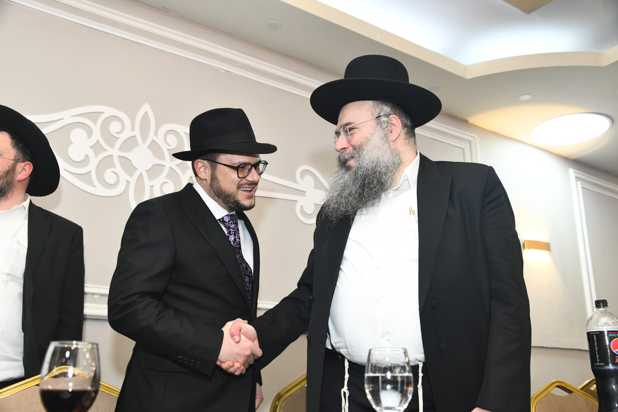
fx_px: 601
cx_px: 309
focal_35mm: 35
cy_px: 206
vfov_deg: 37.8
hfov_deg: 54.4
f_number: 5.6
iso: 1600
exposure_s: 1/125
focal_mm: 35
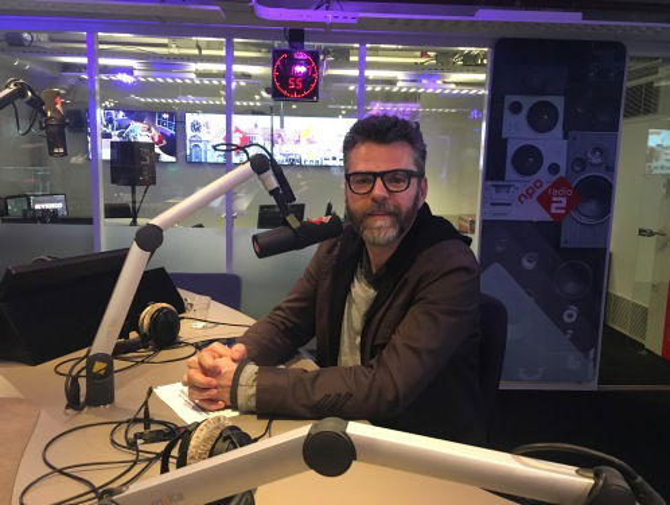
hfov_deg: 61.6
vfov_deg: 48.3
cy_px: 252
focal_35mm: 29
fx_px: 562
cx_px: 335
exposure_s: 1/17
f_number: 2.2
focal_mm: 4.15
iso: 320
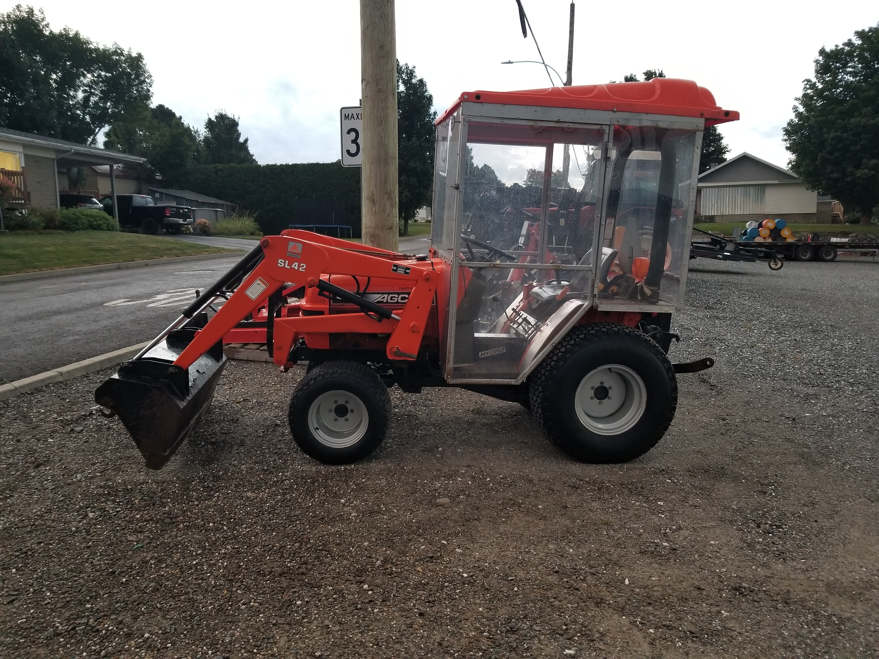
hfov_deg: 67.3
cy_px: 330
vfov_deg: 53.1
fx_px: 660
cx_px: 440
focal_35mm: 26
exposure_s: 1/26
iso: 200
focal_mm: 4.25
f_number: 1.7
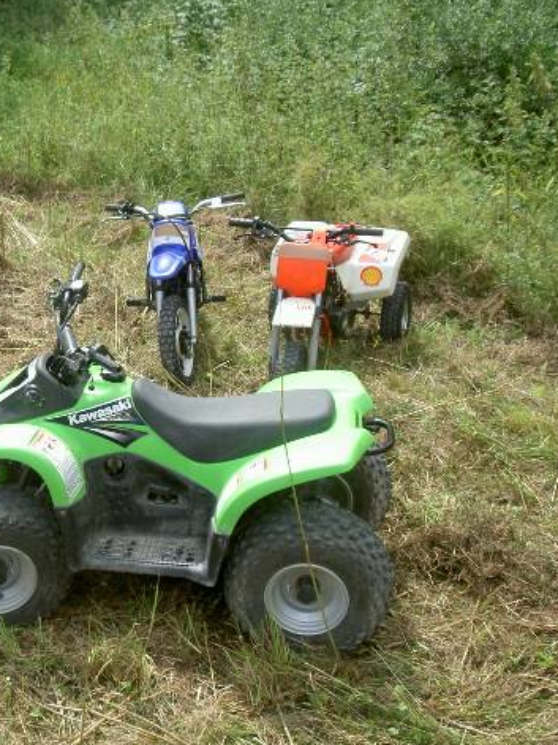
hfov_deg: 27.0
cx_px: 107
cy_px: 372
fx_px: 1140
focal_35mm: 53
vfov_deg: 36.2
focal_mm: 8
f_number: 4.7
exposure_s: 1/200
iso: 50
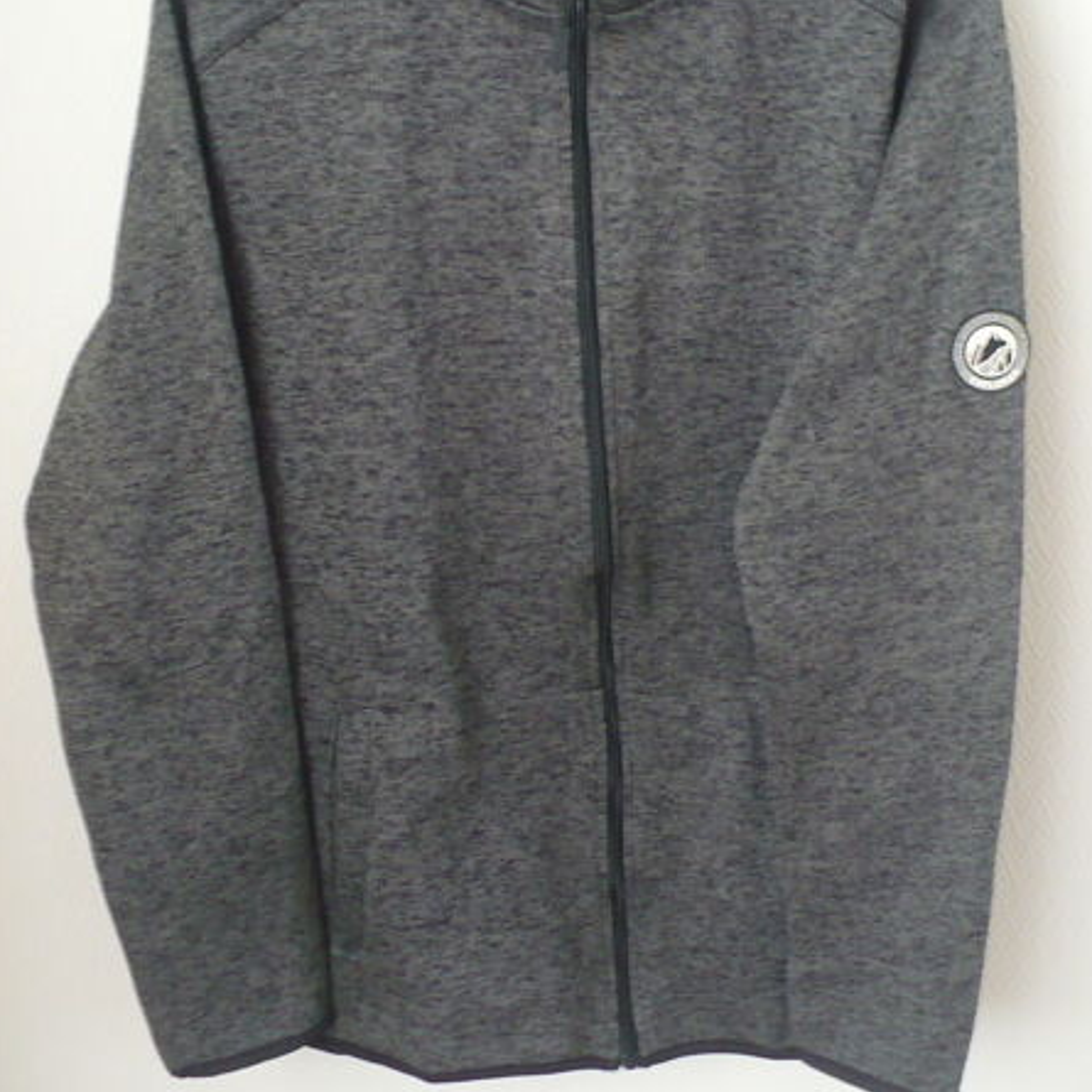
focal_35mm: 47
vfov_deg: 36.0
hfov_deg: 36.1
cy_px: 447
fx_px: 1677
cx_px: 559
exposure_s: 1/6
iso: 200
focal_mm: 6.1
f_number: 2.8
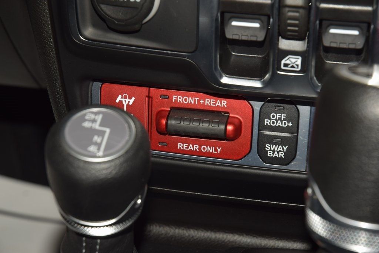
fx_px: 1105
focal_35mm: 105
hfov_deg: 19.5
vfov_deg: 13.0
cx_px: 190
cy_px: 126
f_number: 8
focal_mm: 70
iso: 100
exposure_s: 1/125
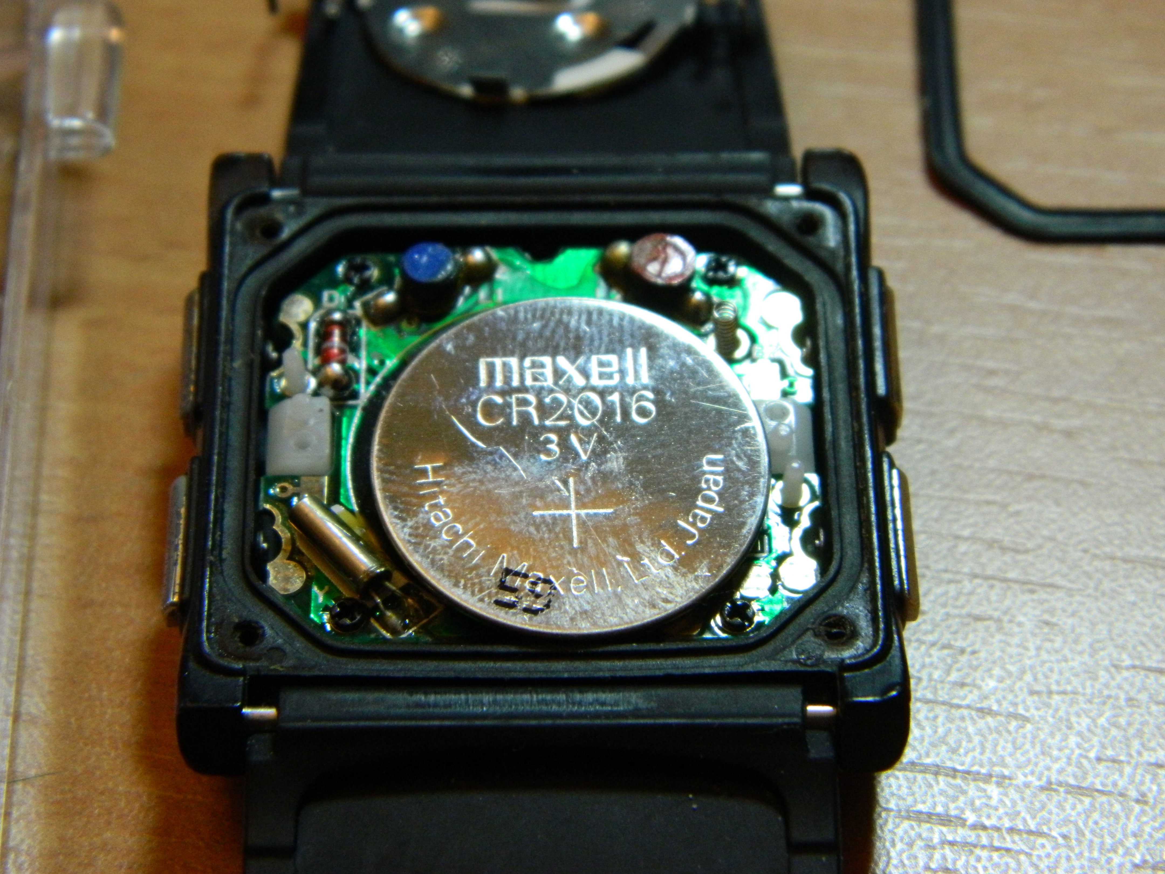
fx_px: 3466
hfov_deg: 19.1
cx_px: 582
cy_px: 437
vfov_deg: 14.4
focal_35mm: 103
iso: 400
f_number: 4.5
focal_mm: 18.6
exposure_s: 1/60
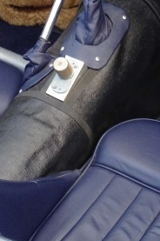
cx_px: 68
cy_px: 8
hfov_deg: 10.8
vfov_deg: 15.9
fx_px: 849
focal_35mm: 127
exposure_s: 1/60
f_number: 2.4
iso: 50
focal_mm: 4.12
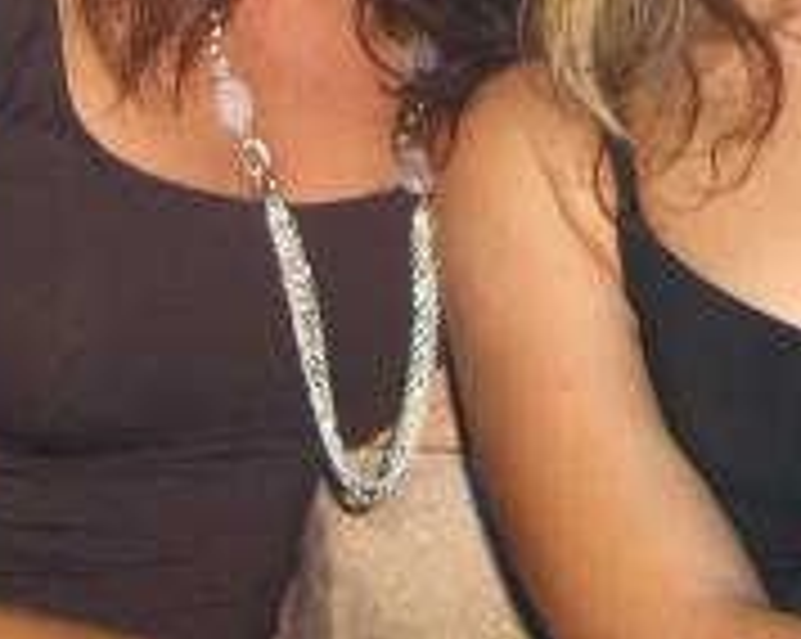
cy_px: -360
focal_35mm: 125
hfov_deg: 15.3
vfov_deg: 11.7
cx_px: 644
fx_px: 2960
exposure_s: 1/60
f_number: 2.8
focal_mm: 7.9
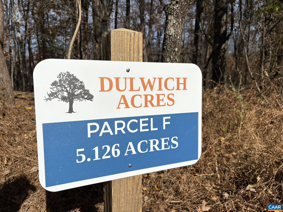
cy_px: 106
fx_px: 213
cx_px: 142
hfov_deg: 67.3
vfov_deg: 53.1
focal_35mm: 26
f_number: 1.6
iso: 50
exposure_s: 1/10101
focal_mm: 5.96
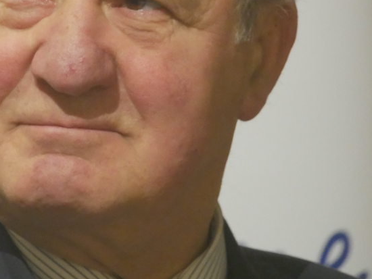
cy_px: -7
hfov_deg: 2.8
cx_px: 118
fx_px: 7504
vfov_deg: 2.1
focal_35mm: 698
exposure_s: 1/40
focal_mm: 150
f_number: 5.6
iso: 3200
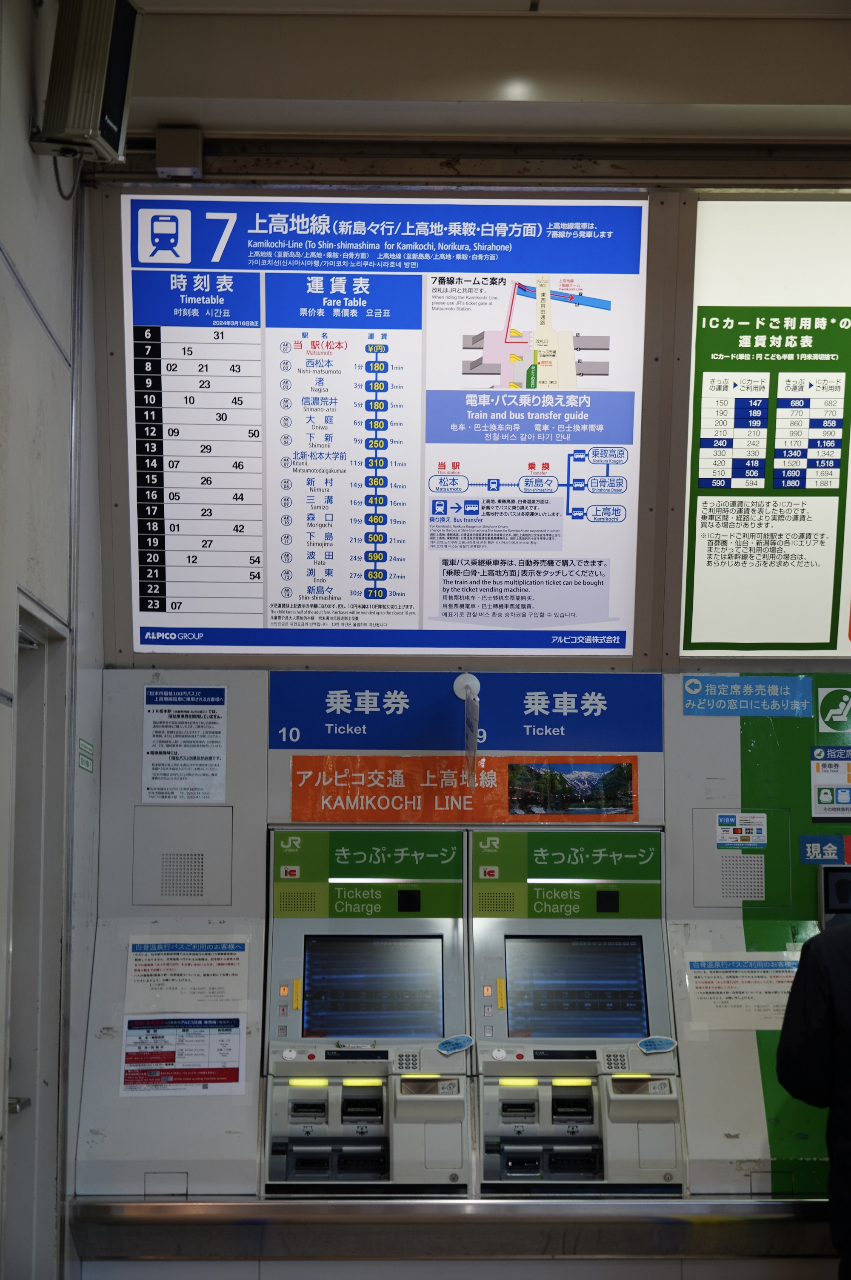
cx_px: 426
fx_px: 2025
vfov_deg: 35.1
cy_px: 640
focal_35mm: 57
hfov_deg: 23.7
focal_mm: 38
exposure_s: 1/4
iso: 100
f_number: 5.6
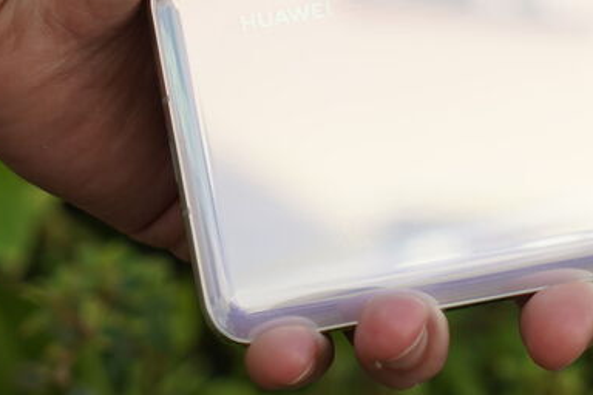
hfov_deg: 13.4
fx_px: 2487
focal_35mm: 151
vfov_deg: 9.1
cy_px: 68
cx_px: 569
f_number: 5.6
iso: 100
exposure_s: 1/125
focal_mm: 70
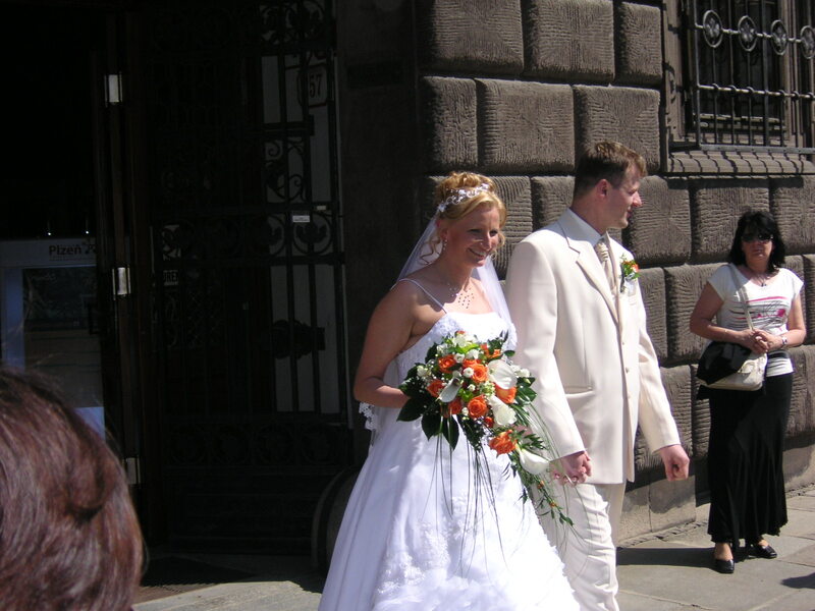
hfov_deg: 29.4
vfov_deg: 22.3
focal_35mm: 66
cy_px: 306
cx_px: 408
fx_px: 1554
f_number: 4
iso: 50
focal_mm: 11
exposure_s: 1/750
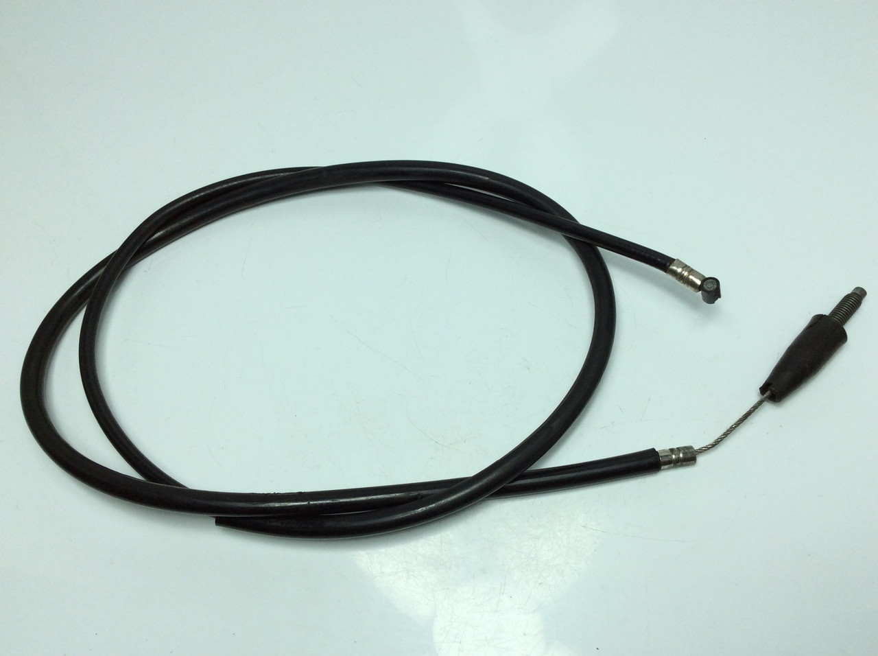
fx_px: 810
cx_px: 439
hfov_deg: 56.9
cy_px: 328
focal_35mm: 32
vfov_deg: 44.1
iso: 32
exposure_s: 1/583
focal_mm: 3.3
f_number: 2.4
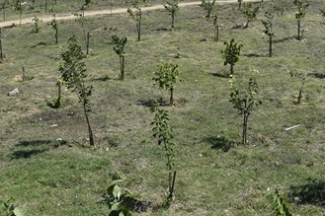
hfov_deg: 36.2
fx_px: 496
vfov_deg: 23.7
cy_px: 7
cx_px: 151
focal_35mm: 55
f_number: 8
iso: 160
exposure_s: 1/500
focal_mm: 18
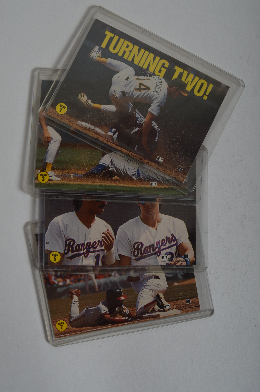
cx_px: 130
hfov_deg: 36.8
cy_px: 196
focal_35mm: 36
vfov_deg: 53.2
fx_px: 391
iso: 400
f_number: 11
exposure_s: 1/160
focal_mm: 24
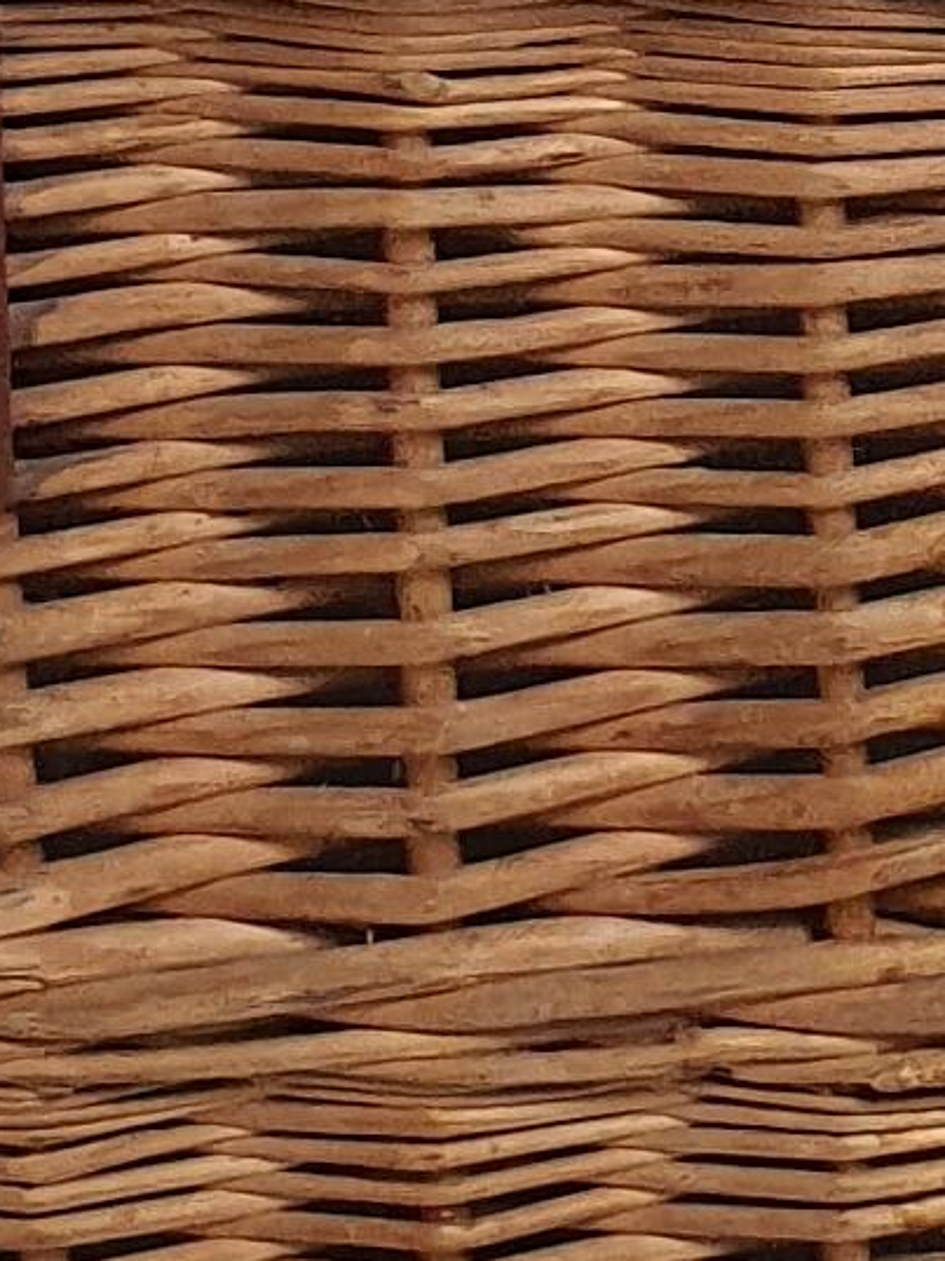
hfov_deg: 7.6
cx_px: 945
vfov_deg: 9.8
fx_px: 7104
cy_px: -722
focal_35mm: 195
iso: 250
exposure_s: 1/100
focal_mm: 4.3
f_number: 2.4
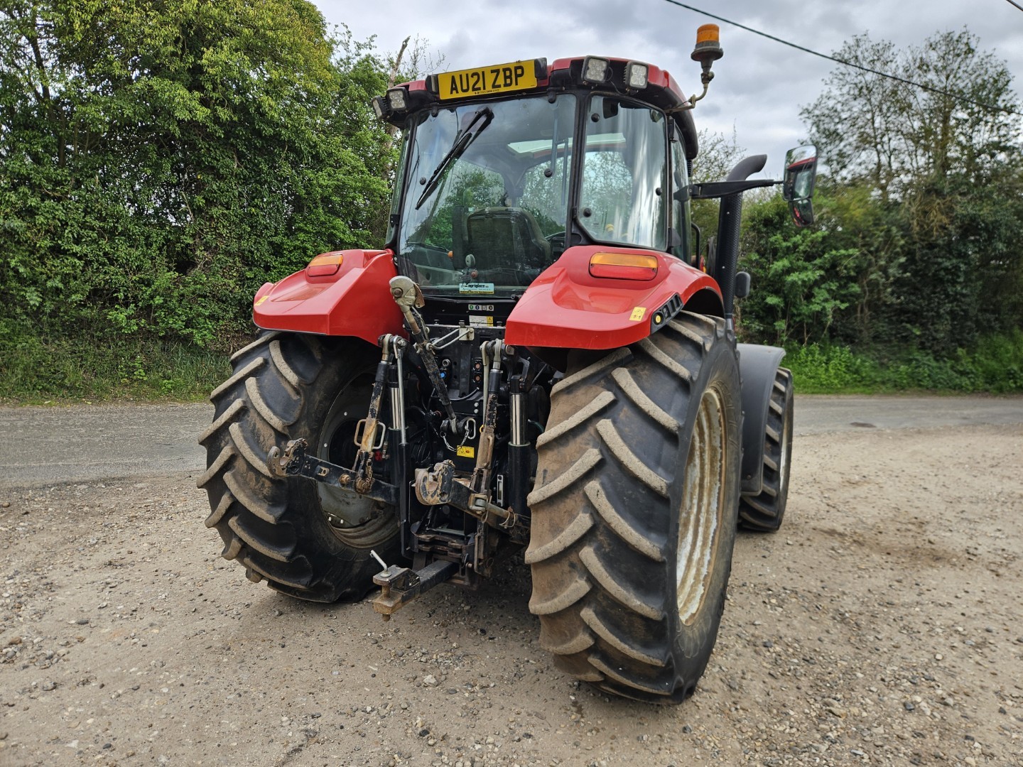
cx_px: 512
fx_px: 680
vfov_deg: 58.9
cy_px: 384
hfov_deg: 73.9
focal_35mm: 23
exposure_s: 1/323
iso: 25
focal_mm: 5.4
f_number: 1.8
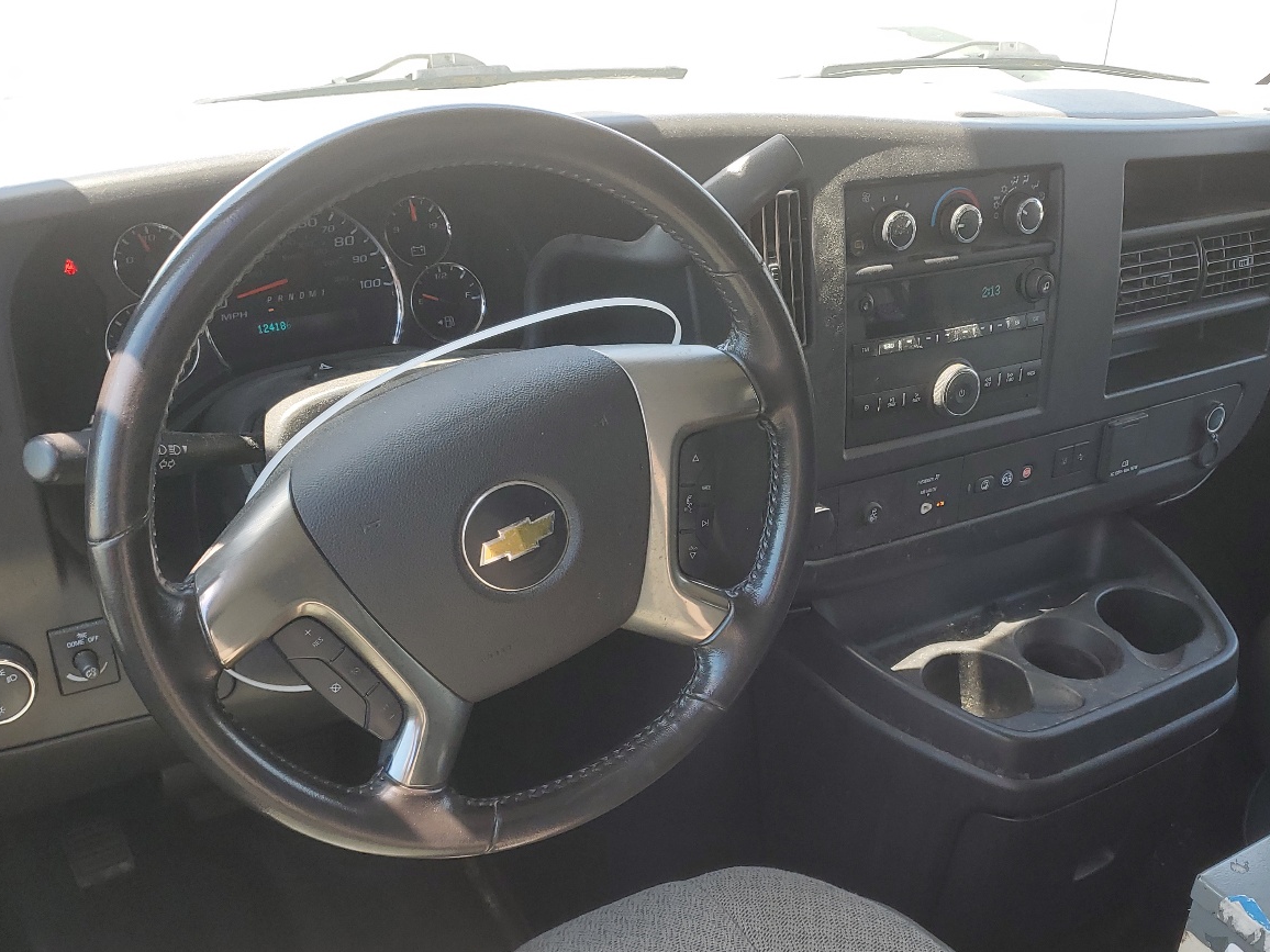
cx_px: 761
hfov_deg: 51.0
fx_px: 1321
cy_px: 620
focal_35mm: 36
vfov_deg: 39.3
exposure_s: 1/250
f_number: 1.5
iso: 50
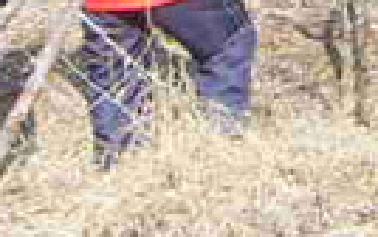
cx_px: 260
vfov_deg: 5.4
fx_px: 2474
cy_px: -200
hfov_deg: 8.7
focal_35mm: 240
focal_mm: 7.8
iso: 50
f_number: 6.4
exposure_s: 1/100
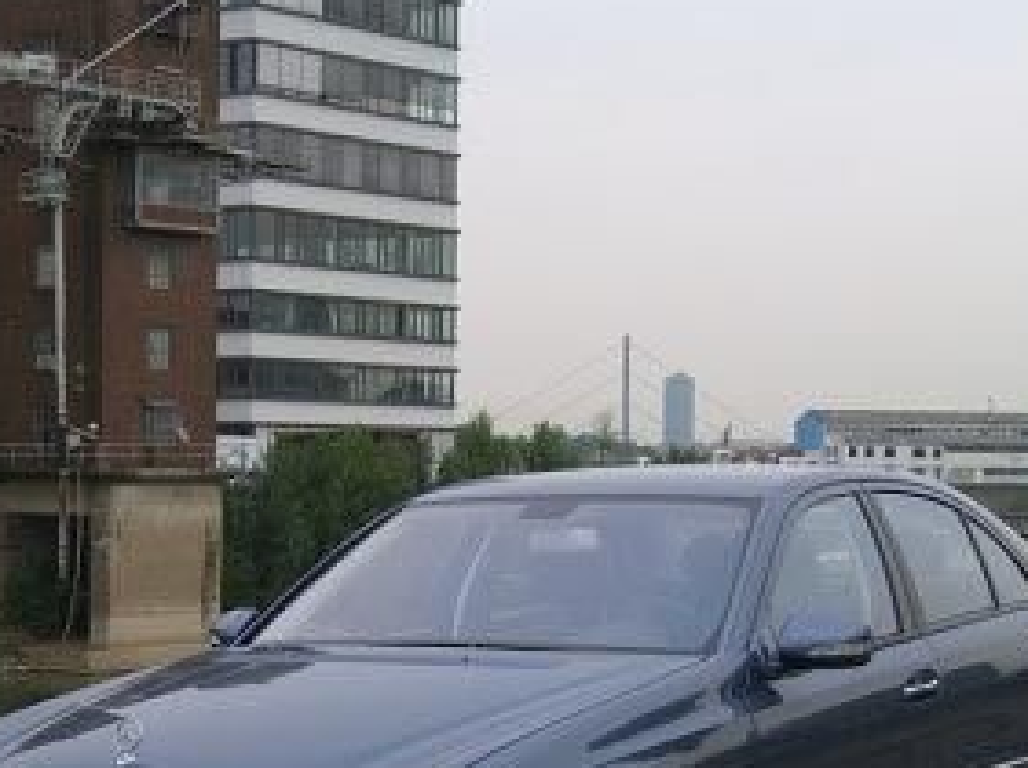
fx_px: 2699
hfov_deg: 21.6
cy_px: 596
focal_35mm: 91
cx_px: 490
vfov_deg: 16.1
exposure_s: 1/500
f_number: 3.6
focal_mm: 11.8
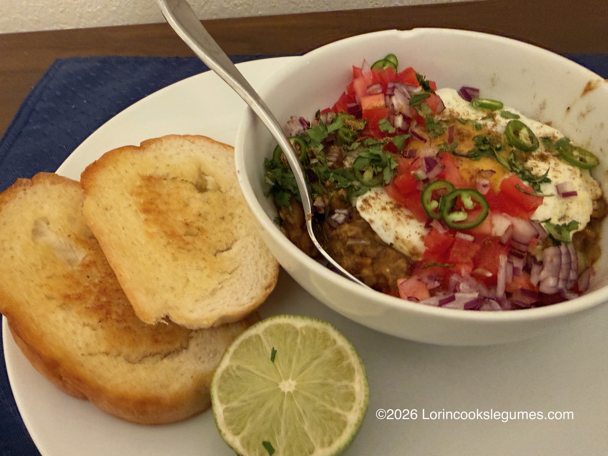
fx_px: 422
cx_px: 304
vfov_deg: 56.8
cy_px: 228
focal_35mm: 24
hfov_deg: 71.6
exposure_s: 1/60
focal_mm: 2.22
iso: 500
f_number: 2.2
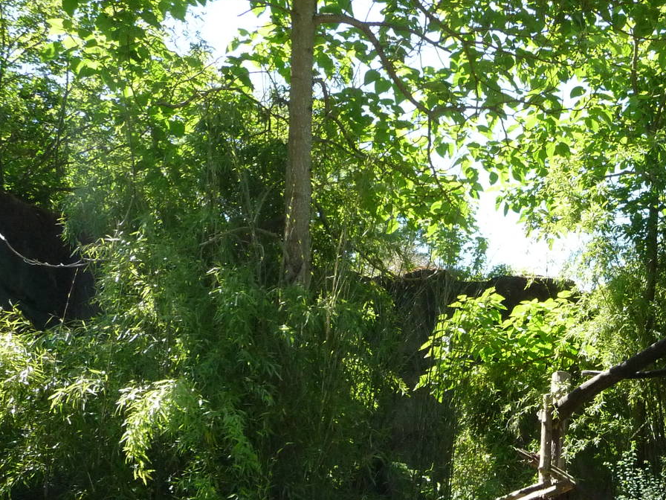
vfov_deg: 28.6
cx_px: 558
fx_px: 962
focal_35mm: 50
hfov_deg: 36.5
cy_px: 388
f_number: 3.3
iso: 320
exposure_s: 1/500
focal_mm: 4.7
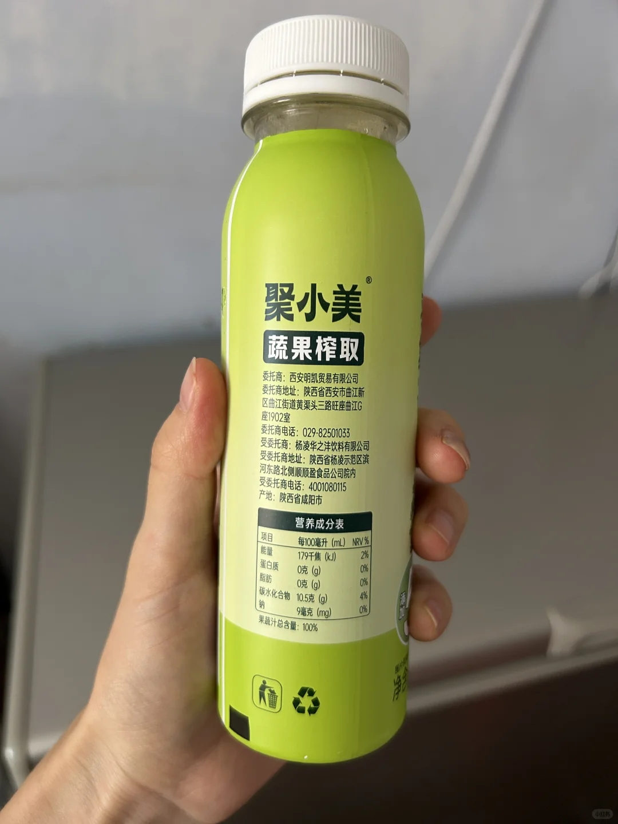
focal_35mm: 26
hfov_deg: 53.1
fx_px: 619
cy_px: 412
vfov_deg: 67.3
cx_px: 309
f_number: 1.5
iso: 160
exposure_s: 1/60
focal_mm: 5.7
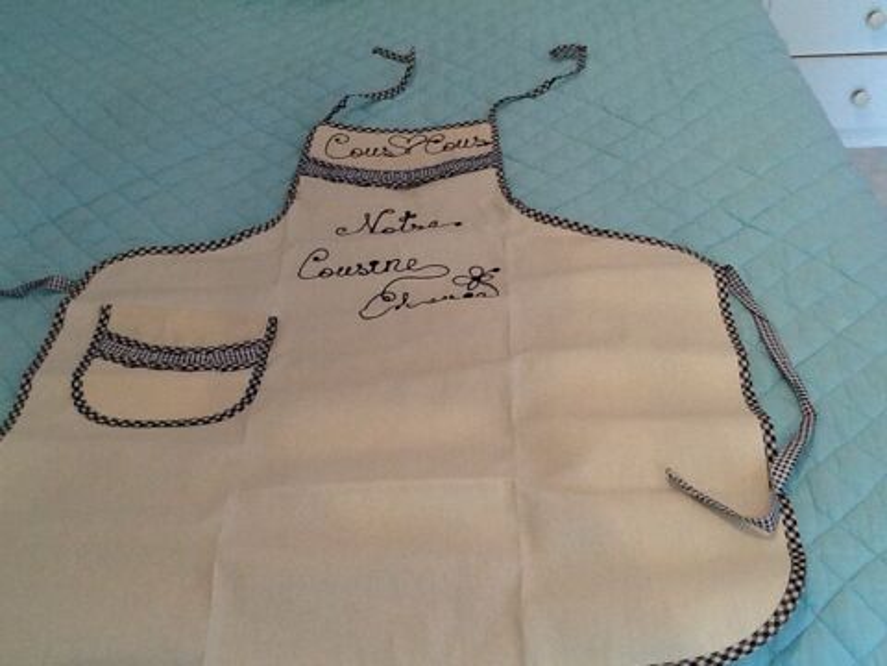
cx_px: 444
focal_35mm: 44
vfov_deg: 32.9
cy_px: 333
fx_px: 1127
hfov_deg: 42.9
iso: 64
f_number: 2.4
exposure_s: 1/30
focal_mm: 2.03
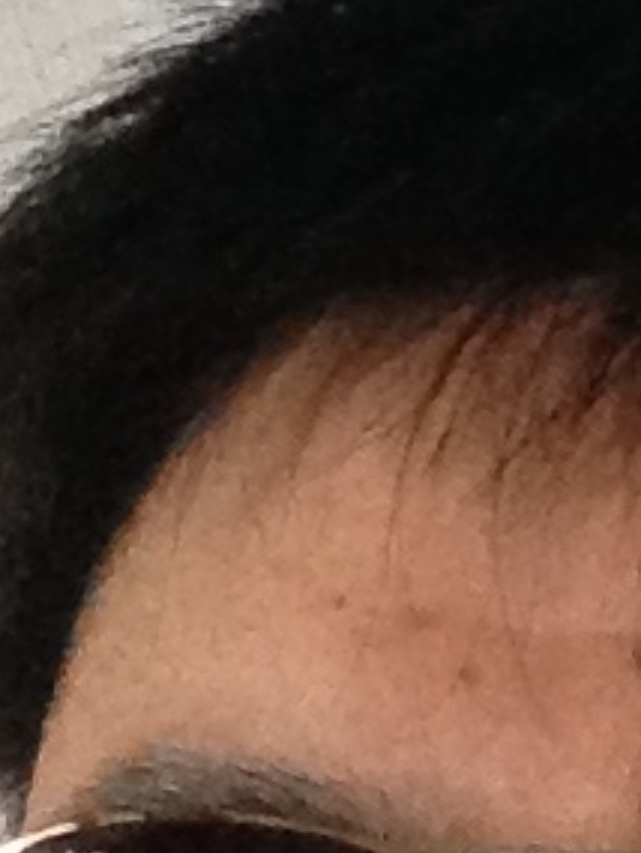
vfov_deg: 12.0
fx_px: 3873
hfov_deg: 9.5
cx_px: 356
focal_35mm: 157
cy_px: 1245
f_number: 2.4
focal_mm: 2.18
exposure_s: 1/15
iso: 500
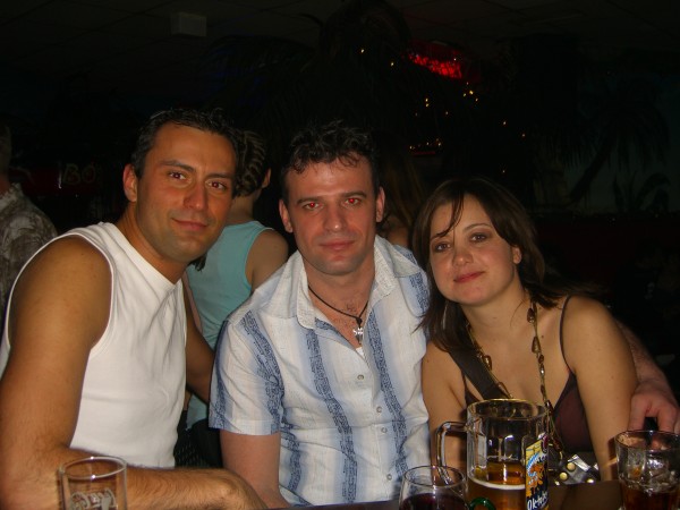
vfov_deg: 37.7
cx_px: 340
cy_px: 255
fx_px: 746
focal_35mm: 38
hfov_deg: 49.0
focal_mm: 7.9
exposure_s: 1/60
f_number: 2.8
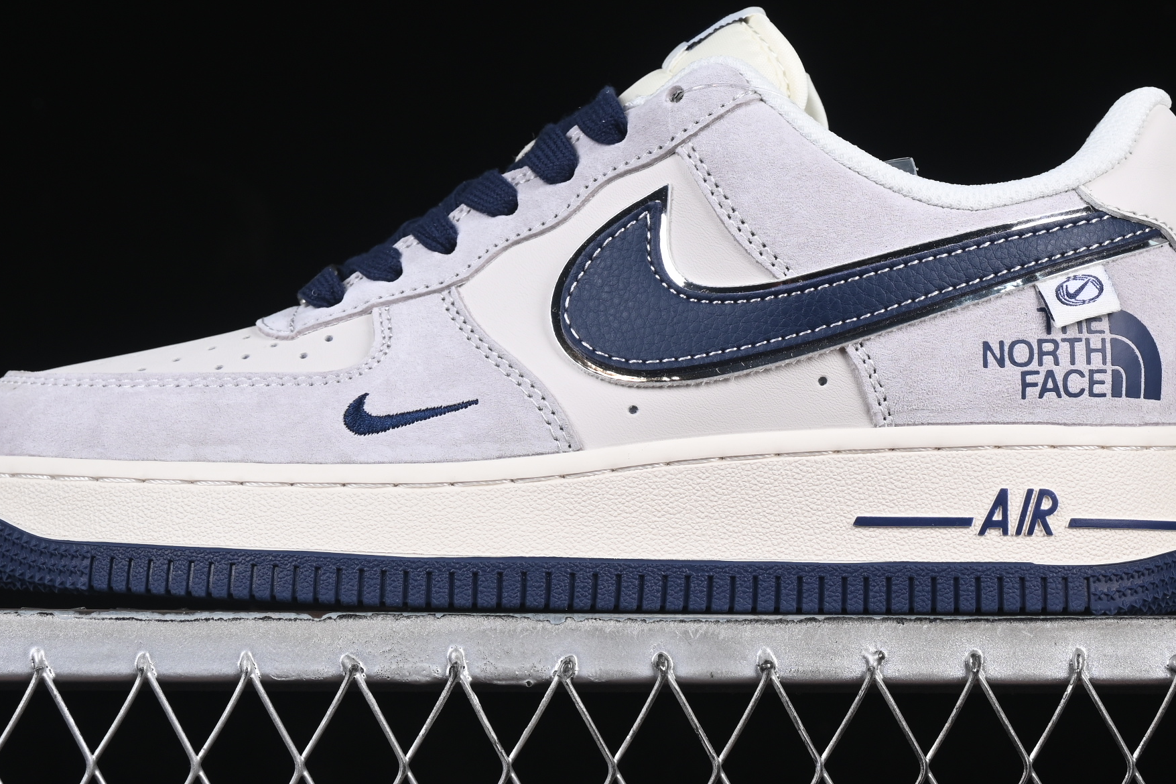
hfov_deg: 17.2
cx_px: 590
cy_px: 229
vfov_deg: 11.5
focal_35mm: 119
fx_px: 3887
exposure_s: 1/80
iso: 160
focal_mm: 50
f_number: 8
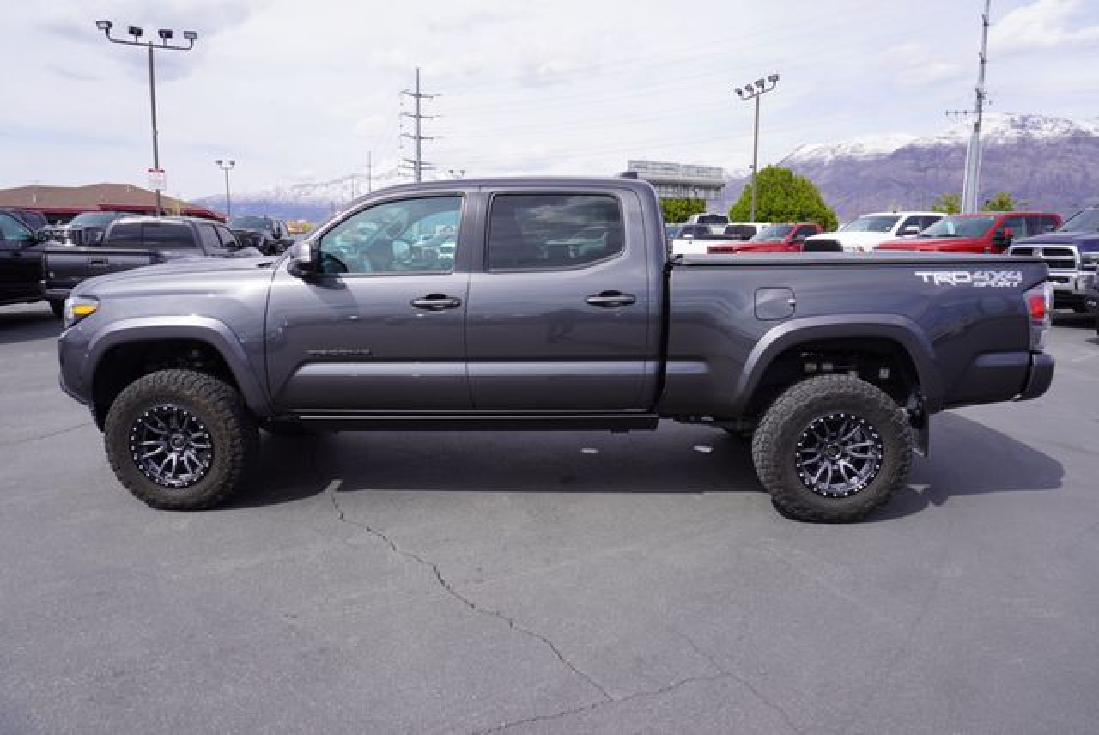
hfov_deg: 73.7
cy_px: 368
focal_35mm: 24
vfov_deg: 53.2
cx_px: 550
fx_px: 733
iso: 100
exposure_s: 1/250
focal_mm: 16
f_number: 8
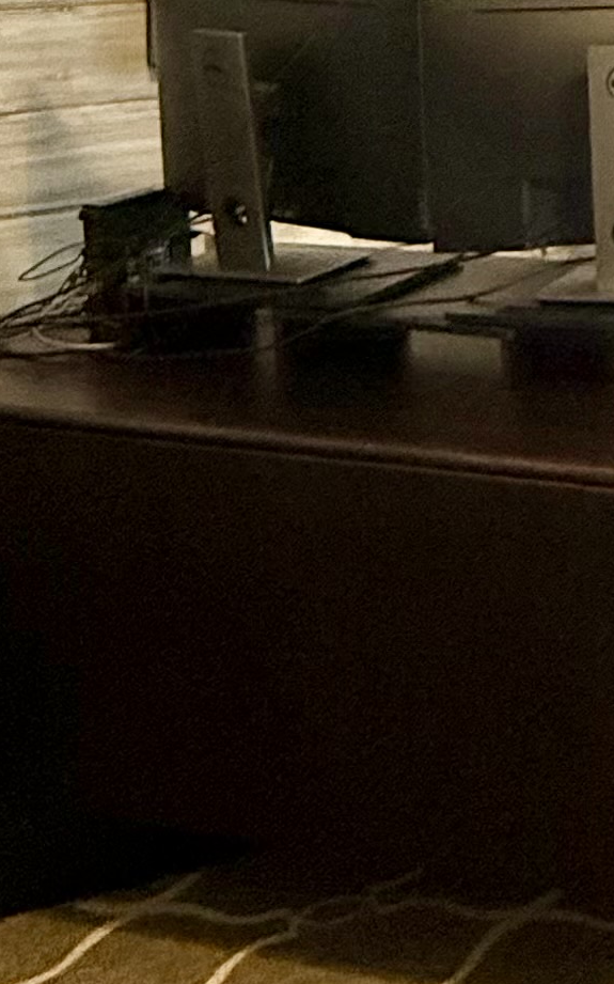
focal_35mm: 65
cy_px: 15
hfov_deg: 16.7
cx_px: 1096
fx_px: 1742
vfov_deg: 29.6
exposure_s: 1/60
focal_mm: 2.22
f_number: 2.2
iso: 320
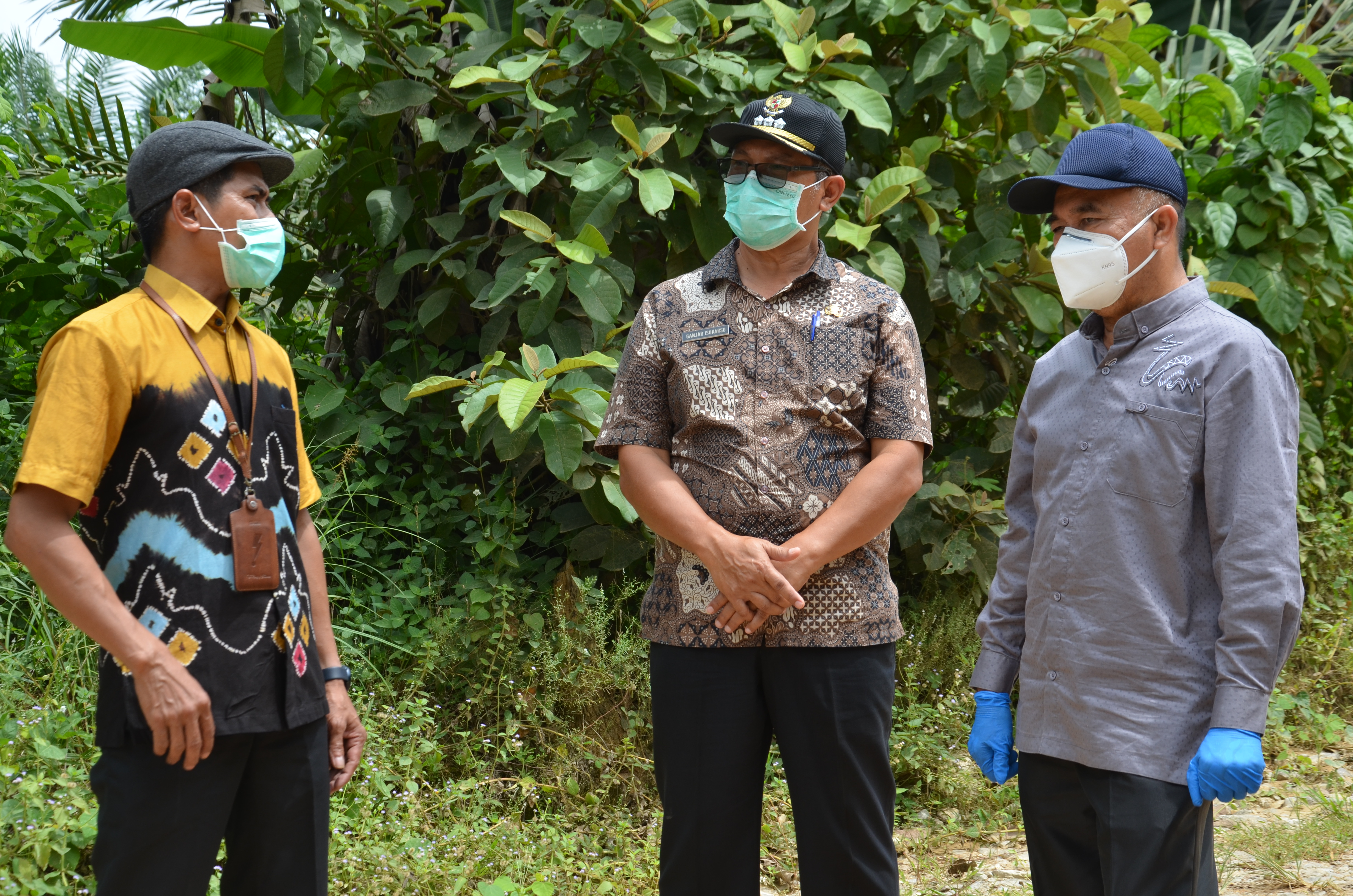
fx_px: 2813
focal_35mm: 75
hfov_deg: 27.0
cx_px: 676
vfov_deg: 18.1
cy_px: 448
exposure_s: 1/200
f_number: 7.1
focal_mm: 50
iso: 200
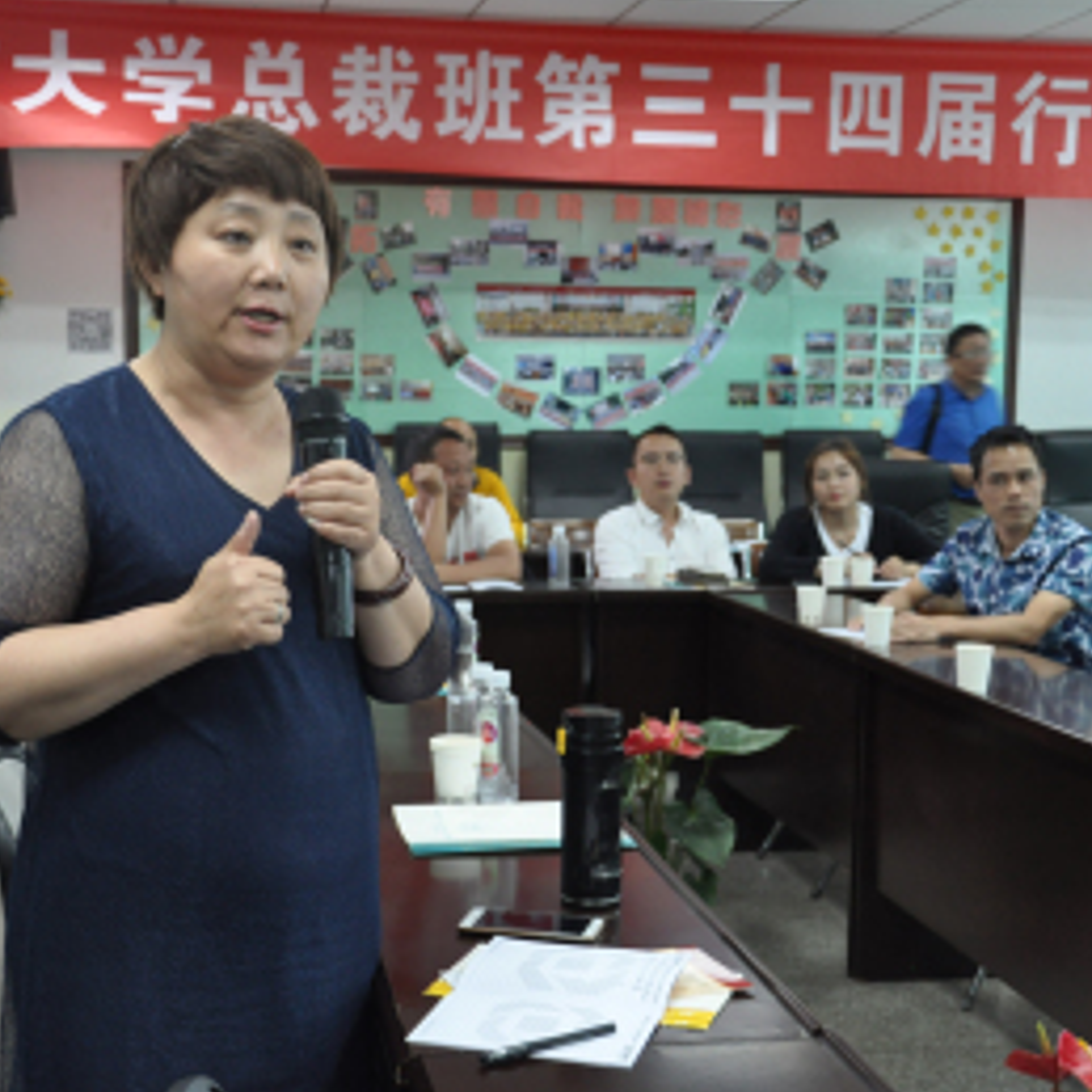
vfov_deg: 31.1
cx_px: 523
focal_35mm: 55
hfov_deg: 31.1
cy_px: 538
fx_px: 1963
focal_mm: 28
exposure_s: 1/20
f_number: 4
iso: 800
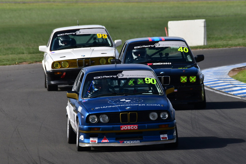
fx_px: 6228
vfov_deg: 1.5
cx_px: 134
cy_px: 82
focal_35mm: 911
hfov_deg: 2.3
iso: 400
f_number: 11
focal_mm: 500
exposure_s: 1/640
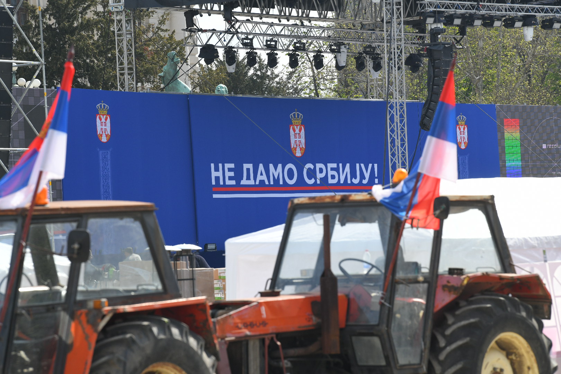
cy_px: 187
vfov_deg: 6.9
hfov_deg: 10.3
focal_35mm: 200
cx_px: 280
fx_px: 3116
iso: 1000
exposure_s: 1/2000
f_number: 7.1
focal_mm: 200
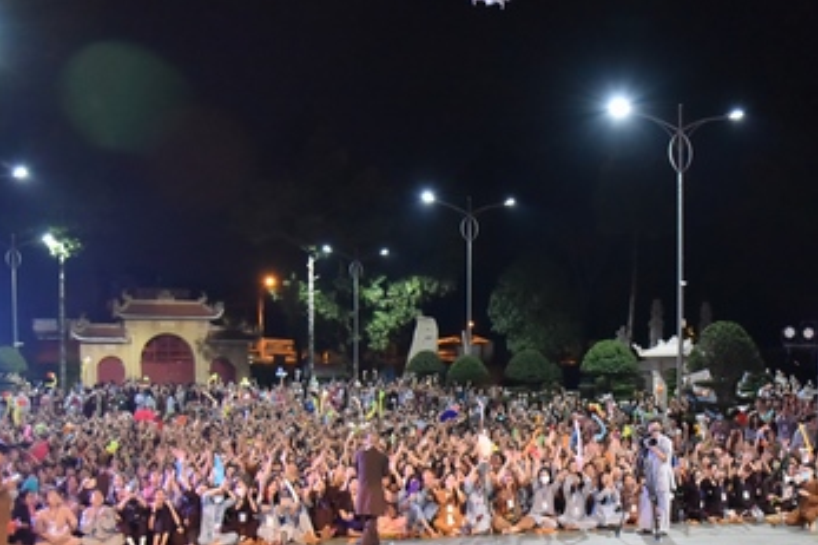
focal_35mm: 45
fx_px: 1022
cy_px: 455
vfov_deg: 29.0
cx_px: 589
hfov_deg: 42.6
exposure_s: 1/125
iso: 5000
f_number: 4
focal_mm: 24
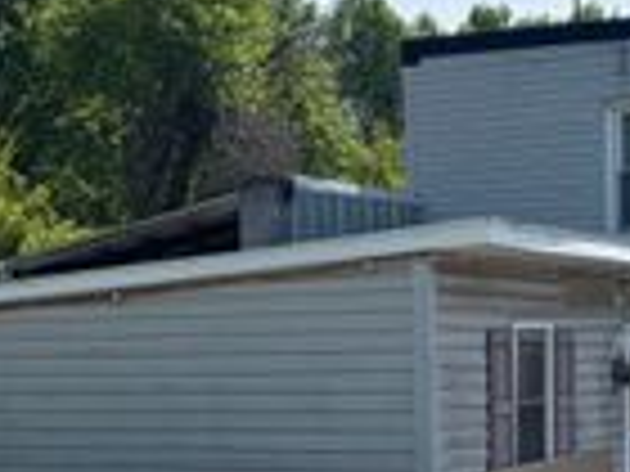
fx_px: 1693
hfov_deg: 21.0
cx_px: 387
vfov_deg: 15.6
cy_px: 483
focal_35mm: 93
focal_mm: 5.96
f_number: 1.6
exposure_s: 1/3311
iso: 50
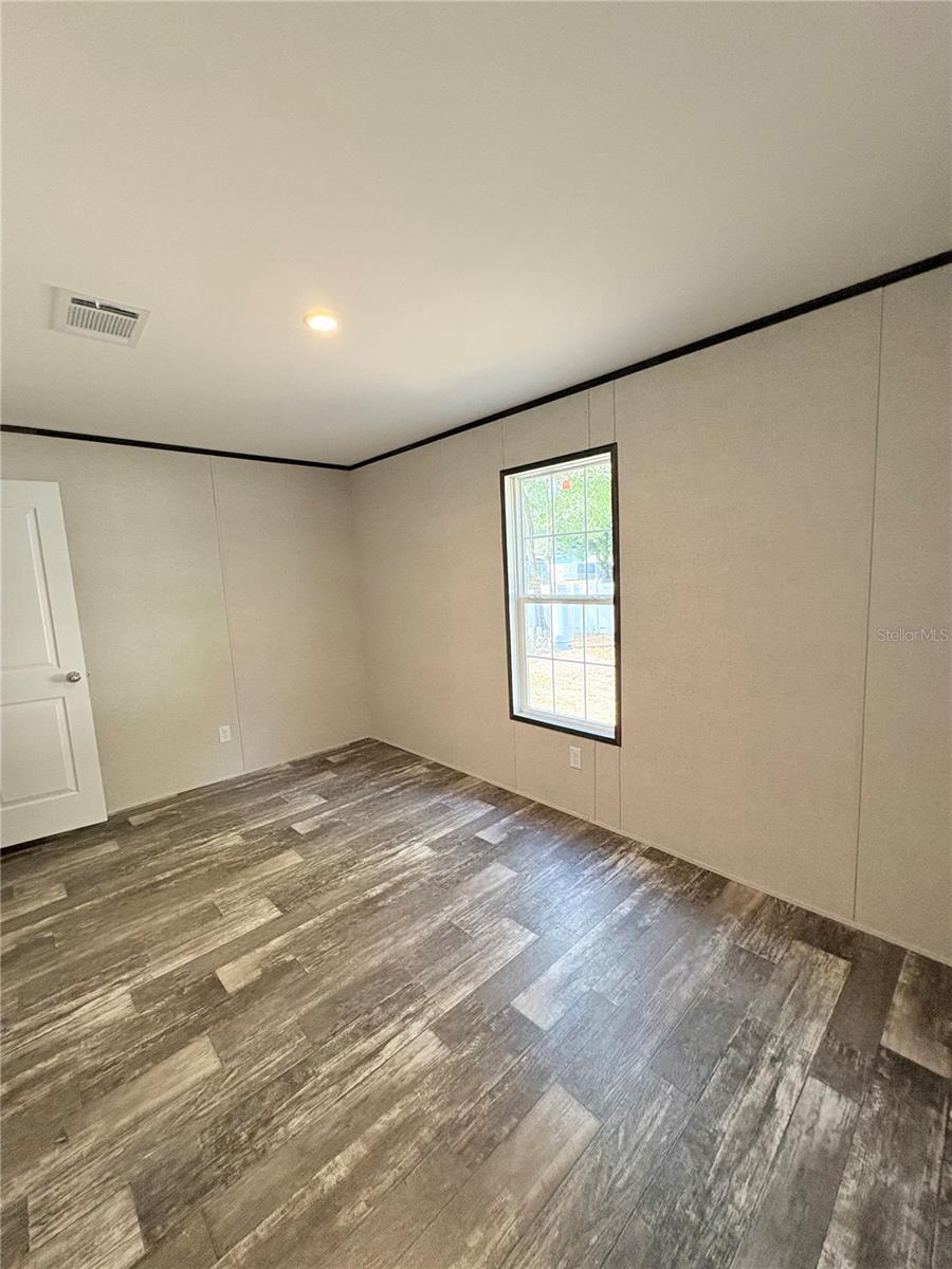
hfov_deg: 85.7
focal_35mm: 14
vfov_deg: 102.1
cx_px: 476
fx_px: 513
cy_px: 634
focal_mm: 2.22
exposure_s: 1/120
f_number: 2.2
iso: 320
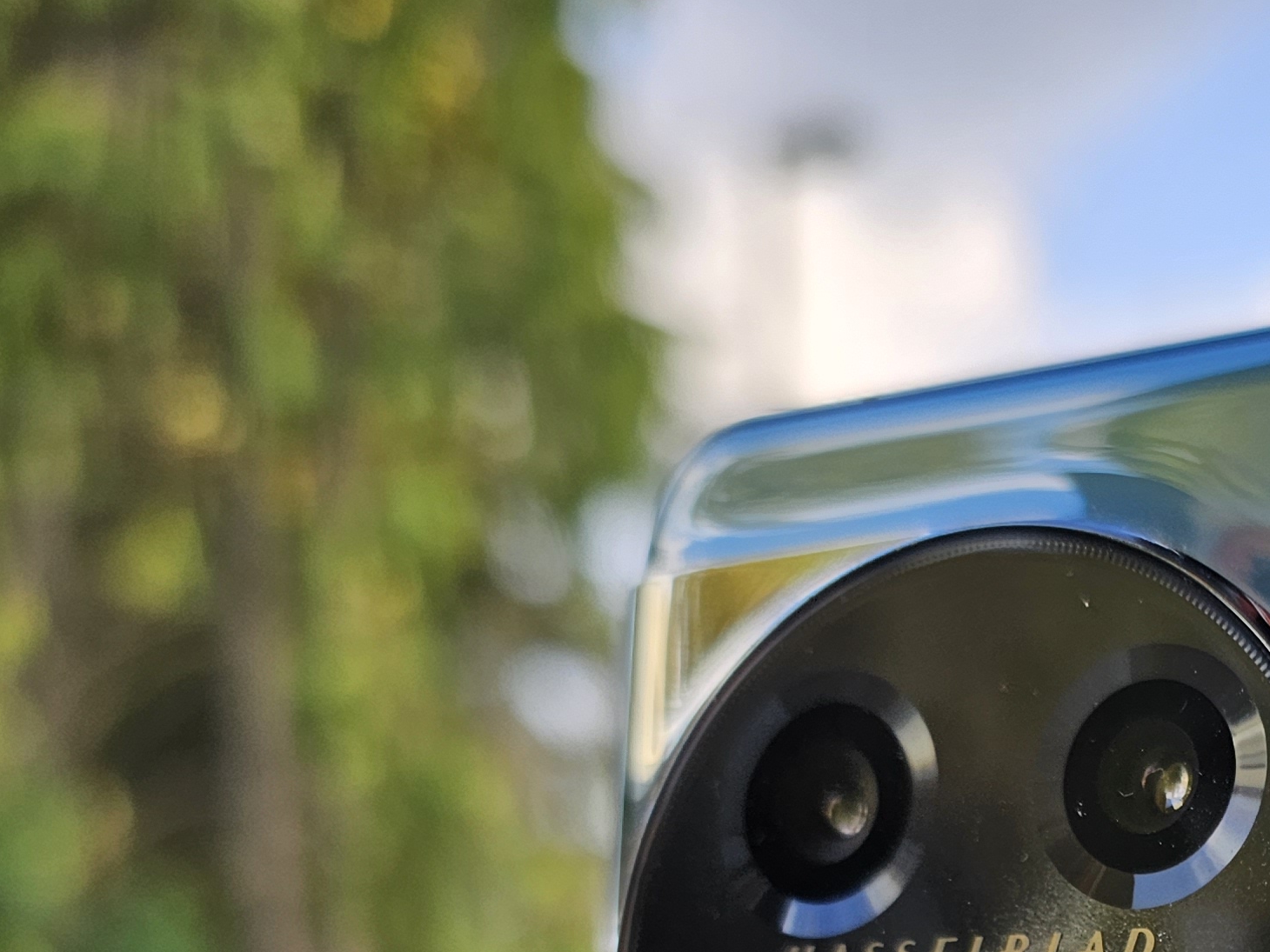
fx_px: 2311
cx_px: 1291
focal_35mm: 63
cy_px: 1275
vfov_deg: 20.9
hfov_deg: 28.7
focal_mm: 6.3
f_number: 1.7
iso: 40
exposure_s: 1/180
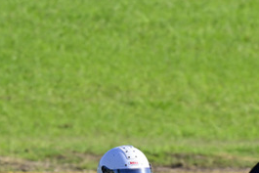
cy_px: 164
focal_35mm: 1360
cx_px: 171
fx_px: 9789
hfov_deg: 1.5
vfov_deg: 1.0
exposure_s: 1/640
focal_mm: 450
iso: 640
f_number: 11
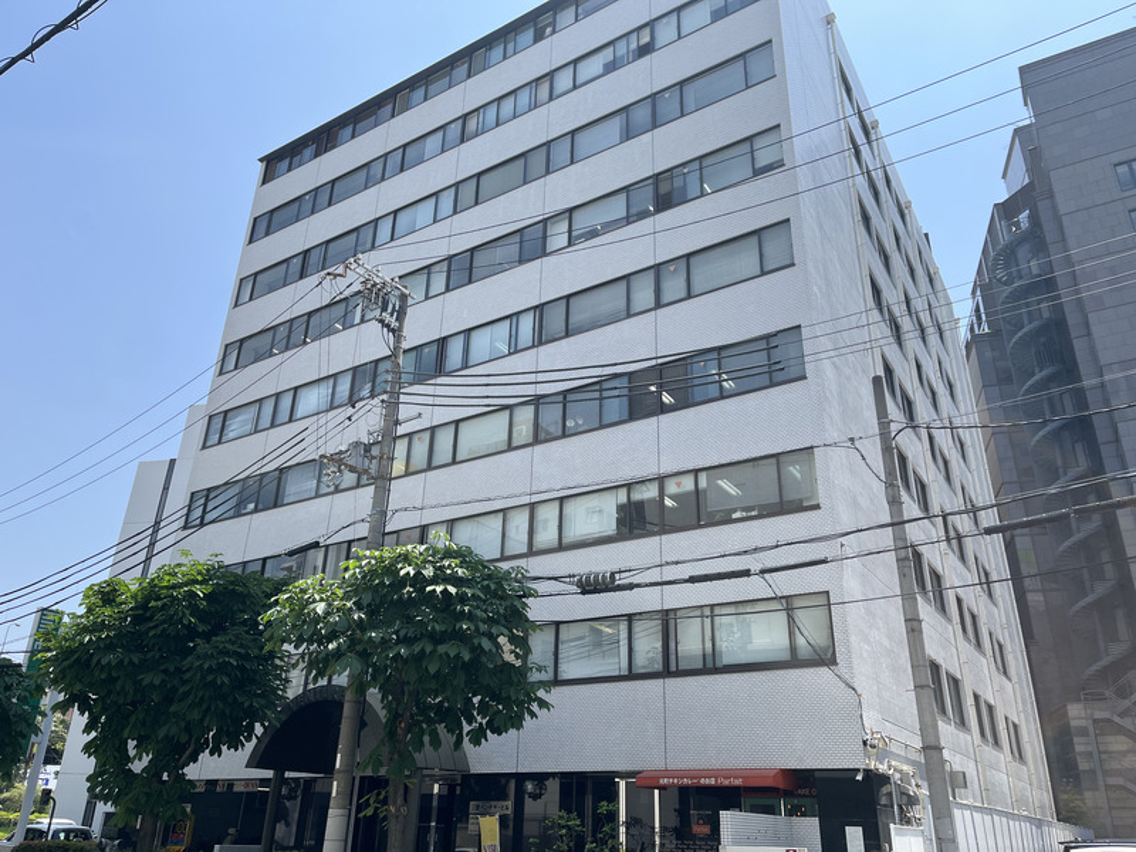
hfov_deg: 67.3
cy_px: 426
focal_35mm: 26
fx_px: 853
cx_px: 568
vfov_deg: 53.1
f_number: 1.6
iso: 50
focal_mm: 5.1
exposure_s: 1/2688
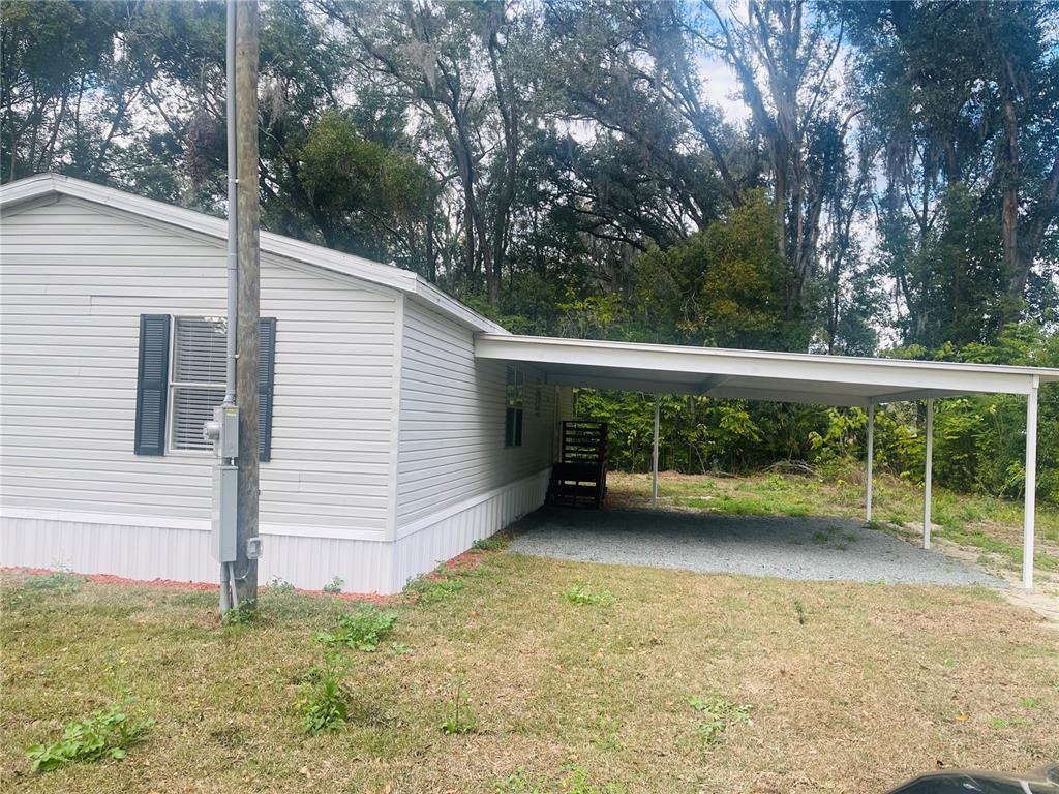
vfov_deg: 54.9
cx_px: 530
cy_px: 397
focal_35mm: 25
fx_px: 765
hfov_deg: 69.4
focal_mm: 5.1
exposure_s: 1/618
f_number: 1.6
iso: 32
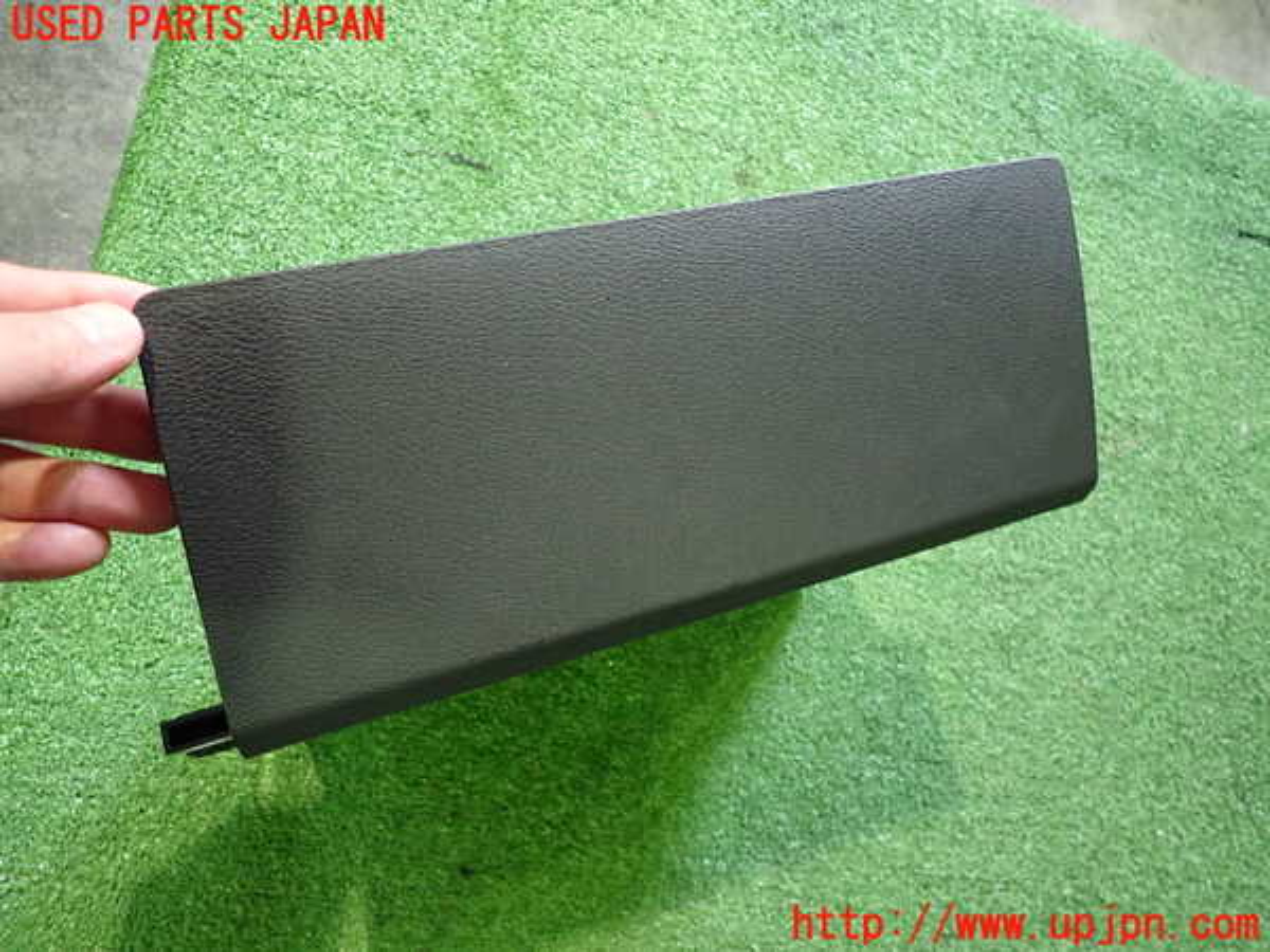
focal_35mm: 25
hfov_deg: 69.4
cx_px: 635
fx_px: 917
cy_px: 476
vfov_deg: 54.9
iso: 640
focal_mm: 4.5
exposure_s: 1/30
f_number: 2
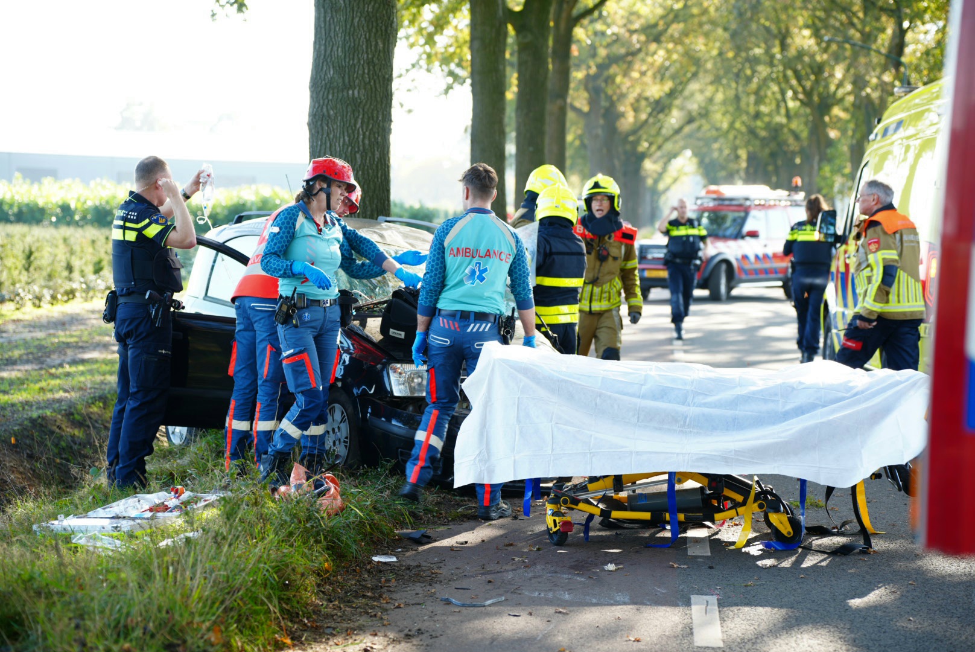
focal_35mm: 79
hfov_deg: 25.7
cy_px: 326
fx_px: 2141
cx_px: 488
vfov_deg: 17.3
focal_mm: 79
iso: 100
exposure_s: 1/100
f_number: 5
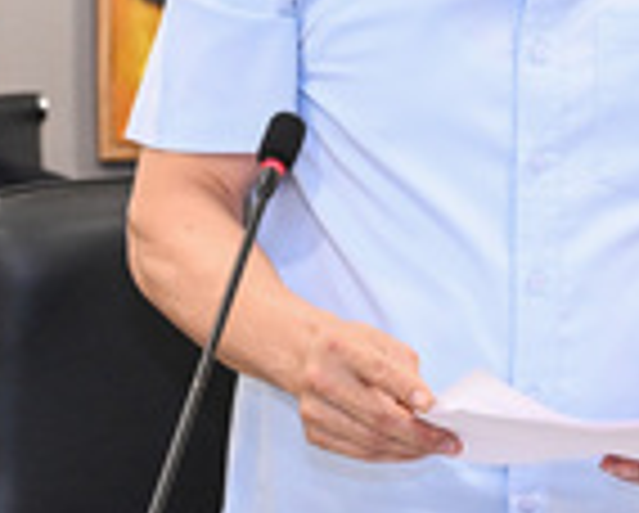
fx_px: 5132
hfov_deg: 7.1
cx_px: 580
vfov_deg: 5.7
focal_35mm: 271
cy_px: 90
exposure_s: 1/125
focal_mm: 57
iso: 2000
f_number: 4
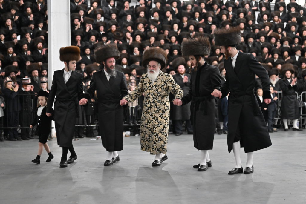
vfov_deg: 19.5
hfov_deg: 28.8
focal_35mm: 70
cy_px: 102
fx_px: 595
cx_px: 153
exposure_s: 1/320
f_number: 2.8
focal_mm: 70
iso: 1600
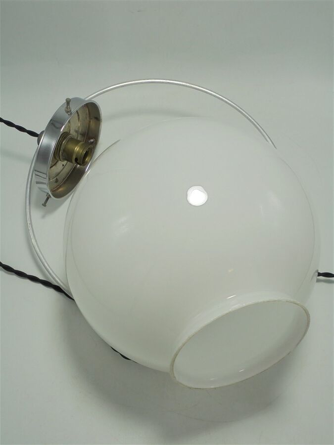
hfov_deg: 41.8
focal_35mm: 34
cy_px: 222
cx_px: 167
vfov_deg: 54.0
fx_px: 437
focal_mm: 6.1
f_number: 4
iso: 100
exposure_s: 1/125
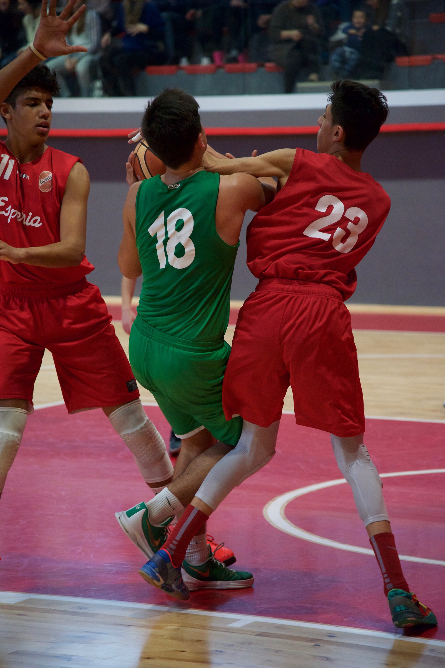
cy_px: 334
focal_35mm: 120
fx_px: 2224
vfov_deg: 17.1
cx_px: 222
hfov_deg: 11.4
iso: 6400
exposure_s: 1/800
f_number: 4
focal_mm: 120
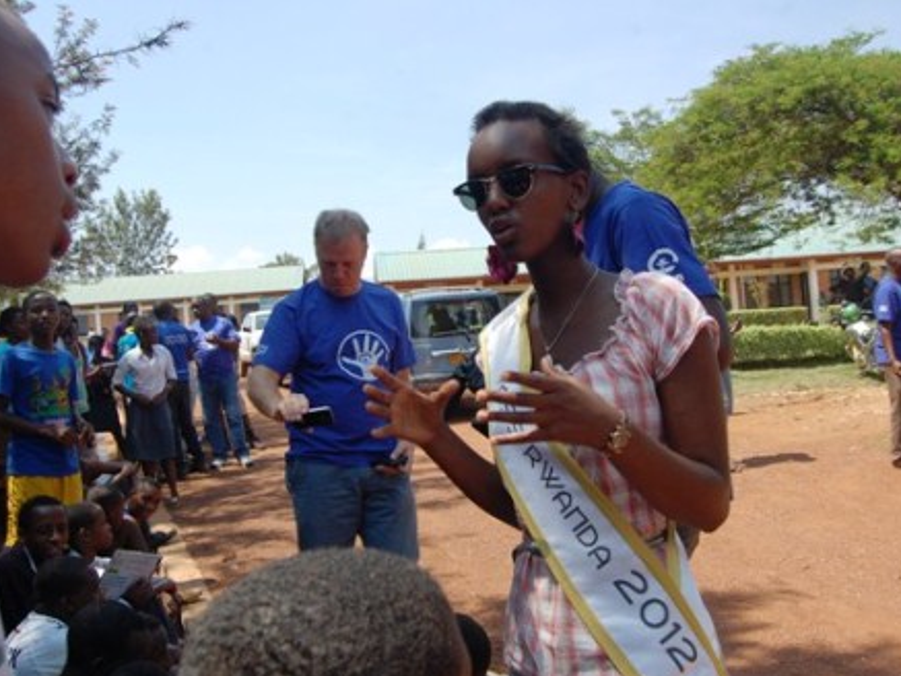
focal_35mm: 33
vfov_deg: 43.0
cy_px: 341
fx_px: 859
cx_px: 470
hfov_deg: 55.3
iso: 200
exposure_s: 1/250
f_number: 8
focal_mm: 20
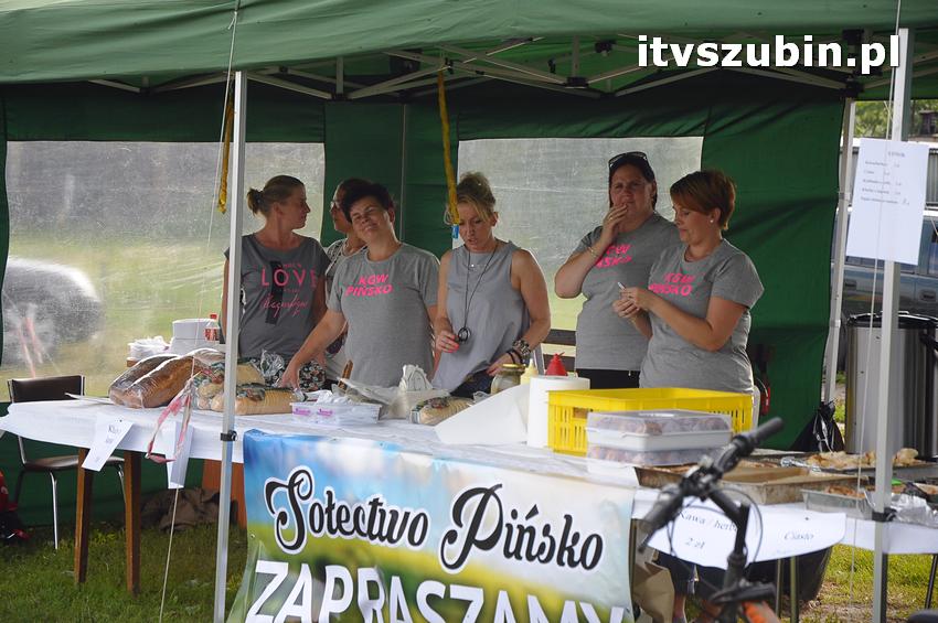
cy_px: 312
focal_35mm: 105
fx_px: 2733
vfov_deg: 13.0
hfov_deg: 19.5
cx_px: 469
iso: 400
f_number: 5
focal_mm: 70
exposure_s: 1/640
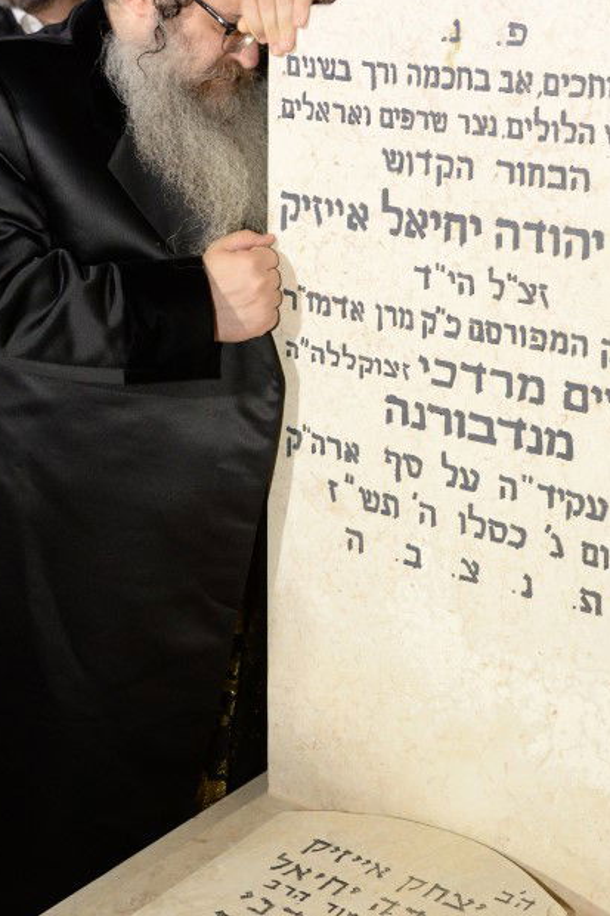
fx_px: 1551
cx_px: 345
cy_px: 461
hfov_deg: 22.2
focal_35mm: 61
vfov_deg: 32.9
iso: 2500
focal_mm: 35
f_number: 5
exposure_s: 1/60
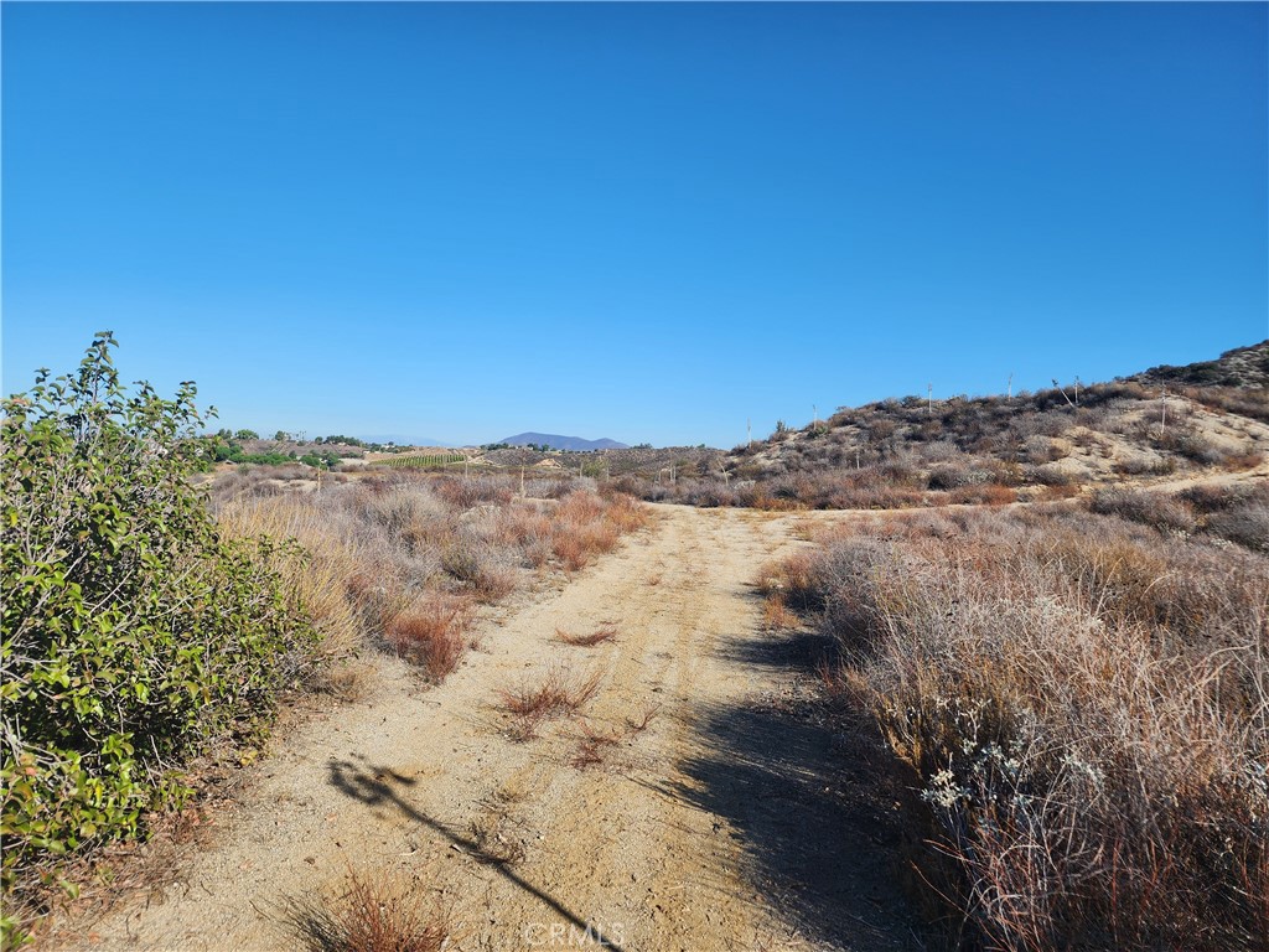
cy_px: 476
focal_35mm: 23
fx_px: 843
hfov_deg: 73.9
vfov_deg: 58.9
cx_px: 634
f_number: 1.8
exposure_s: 1/1182
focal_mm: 6.4
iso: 12
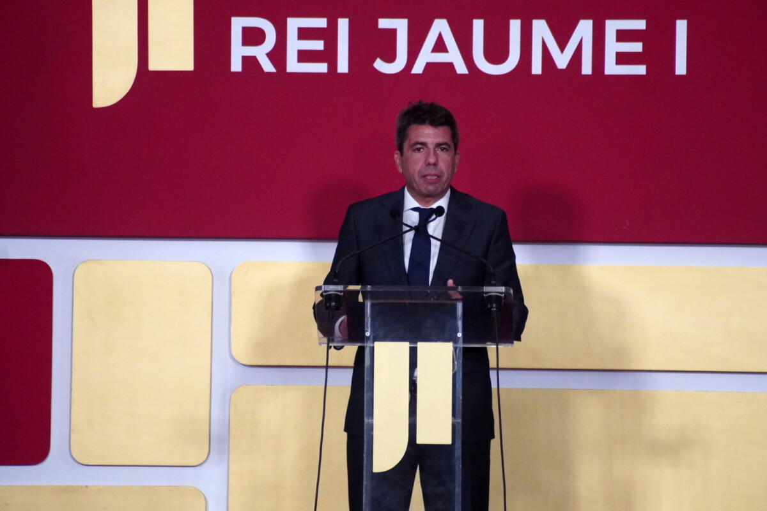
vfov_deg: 3.1
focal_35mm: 450
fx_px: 9587
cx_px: 384
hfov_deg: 4.6
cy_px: 256
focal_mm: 300
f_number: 5.6
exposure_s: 1/500
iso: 3200
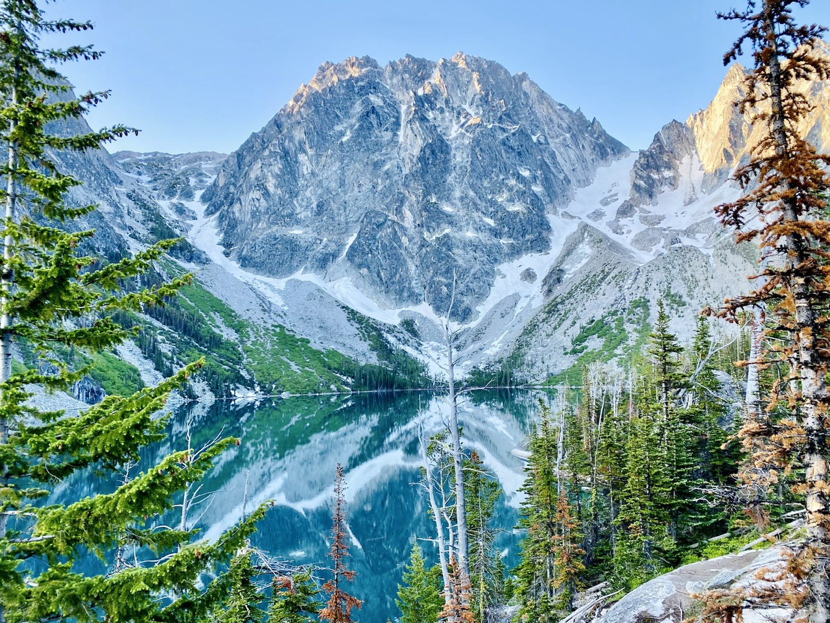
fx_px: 623
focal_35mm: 26
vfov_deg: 53.1
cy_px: 312
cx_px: 415
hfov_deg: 67.3
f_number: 1.8
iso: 32
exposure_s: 1/183
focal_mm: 4.25
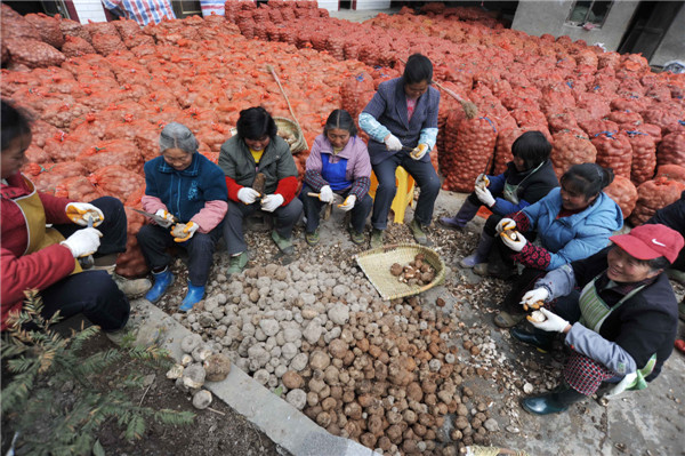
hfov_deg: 90.0
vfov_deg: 67.3
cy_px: 228
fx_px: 342
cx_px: 342
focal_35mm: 18
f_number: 5.6
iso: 400
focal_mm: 18
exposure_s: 1/2000
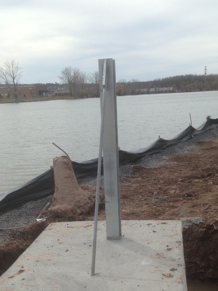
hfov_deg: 26.1
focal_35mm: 56
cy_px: 229
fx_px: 470
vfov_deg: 33.4
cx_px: 122
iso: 50
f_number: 2.4
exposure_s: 1/1642
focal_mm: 4.12
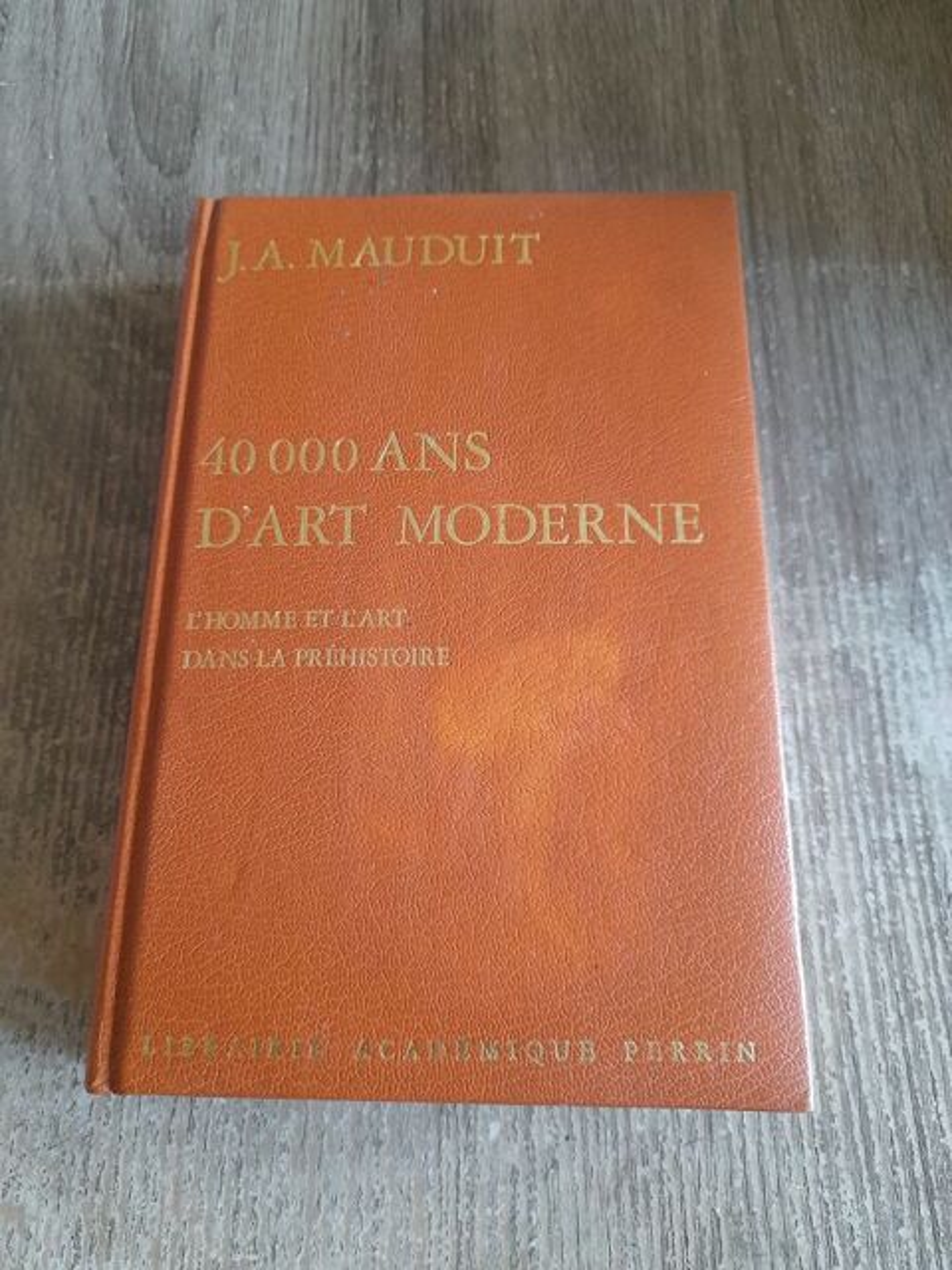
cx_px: 476
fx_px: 917
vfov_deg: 69.4
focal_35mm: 25
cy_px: 635
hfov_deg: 54.9
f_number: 2
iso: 320
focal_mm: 4.6
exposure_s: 1/40
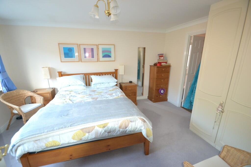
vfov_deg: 77.3
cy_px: 84
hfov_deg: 100.4
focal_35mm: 15
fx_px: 105
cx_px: 126
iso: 1000
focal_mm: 10
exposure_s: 1/60
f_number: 3.5
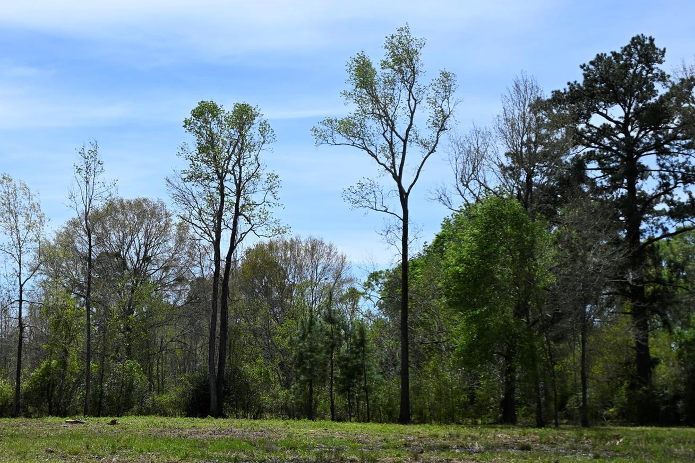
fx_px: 1178
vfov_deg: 22.1
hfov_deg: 32.3
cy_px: 323
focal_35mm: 61
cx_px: 183
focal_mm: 26
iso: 100
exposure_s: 1/320
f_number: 9
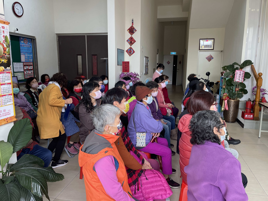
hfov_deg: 67.3
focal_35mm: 26
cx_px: 134
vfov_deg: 53.1
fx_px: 201
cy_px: 100
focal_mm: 4.2
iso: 100
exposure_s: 1/120
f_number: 1.6
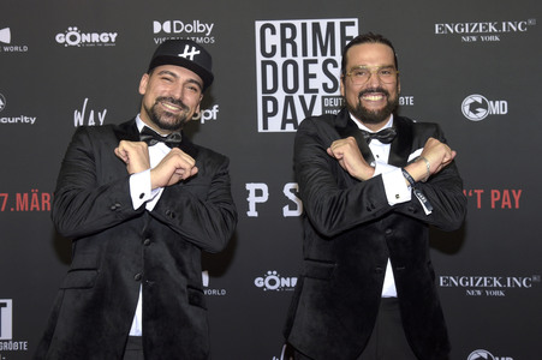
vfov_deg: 29.2
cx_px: 271
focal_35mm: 46
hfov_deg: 42.8
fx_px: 692
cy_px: 180
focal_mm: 46
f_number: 5.6
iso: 500
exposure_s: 1/200
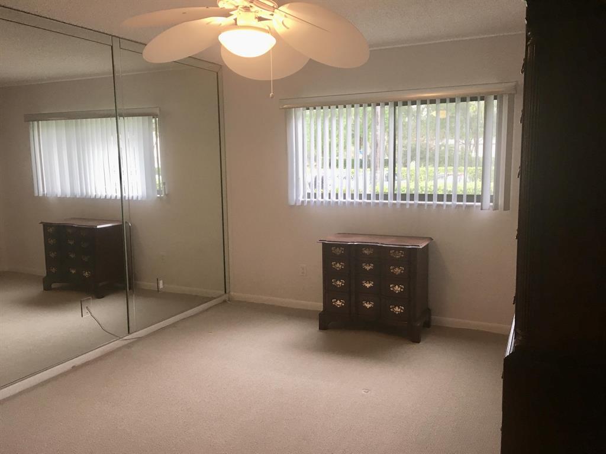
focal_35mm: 29
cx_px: 303
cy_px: 227
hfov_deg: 61.7
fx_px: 508
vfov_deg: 48.2
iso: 40
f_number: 2.2
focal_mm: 4.15
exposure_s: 1/30
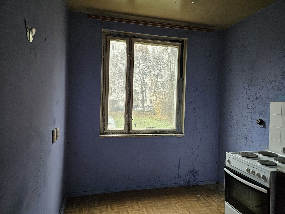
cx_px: 142
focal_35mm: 23
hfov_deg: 73.9
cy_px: 107
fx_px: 189
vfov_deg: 58.9
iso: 1000
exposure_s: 1/200
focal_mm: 5.4
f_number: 1.8
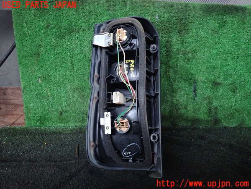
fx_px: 181
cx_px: 126
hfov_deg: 69.4
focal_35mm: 25
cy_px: 94
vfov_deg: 54.9
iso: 800
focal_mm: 4.5
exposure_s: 1/20
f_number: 2
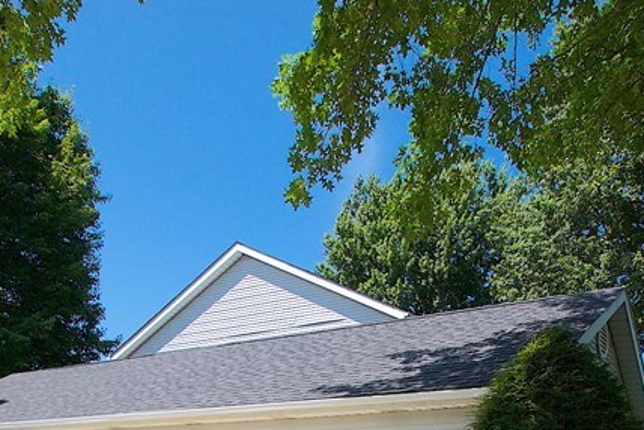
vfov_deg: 29.8
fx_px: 680
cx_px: 308
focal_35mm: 38
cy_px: 522
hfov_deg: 50.6
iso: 100
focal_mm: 10
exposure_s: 1/320
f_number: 9
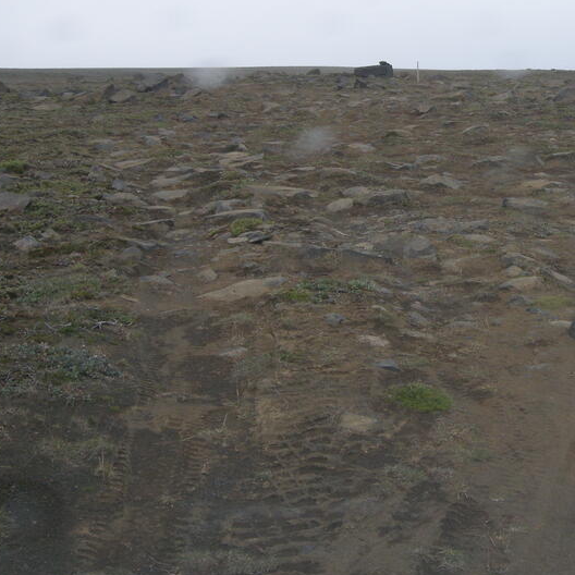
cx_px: 506
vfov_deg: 28.4
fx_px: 1128
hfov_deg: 27.7
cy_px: 197
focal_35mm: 60
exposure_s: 1/240
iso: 100
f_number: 4.8
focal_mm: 7.5
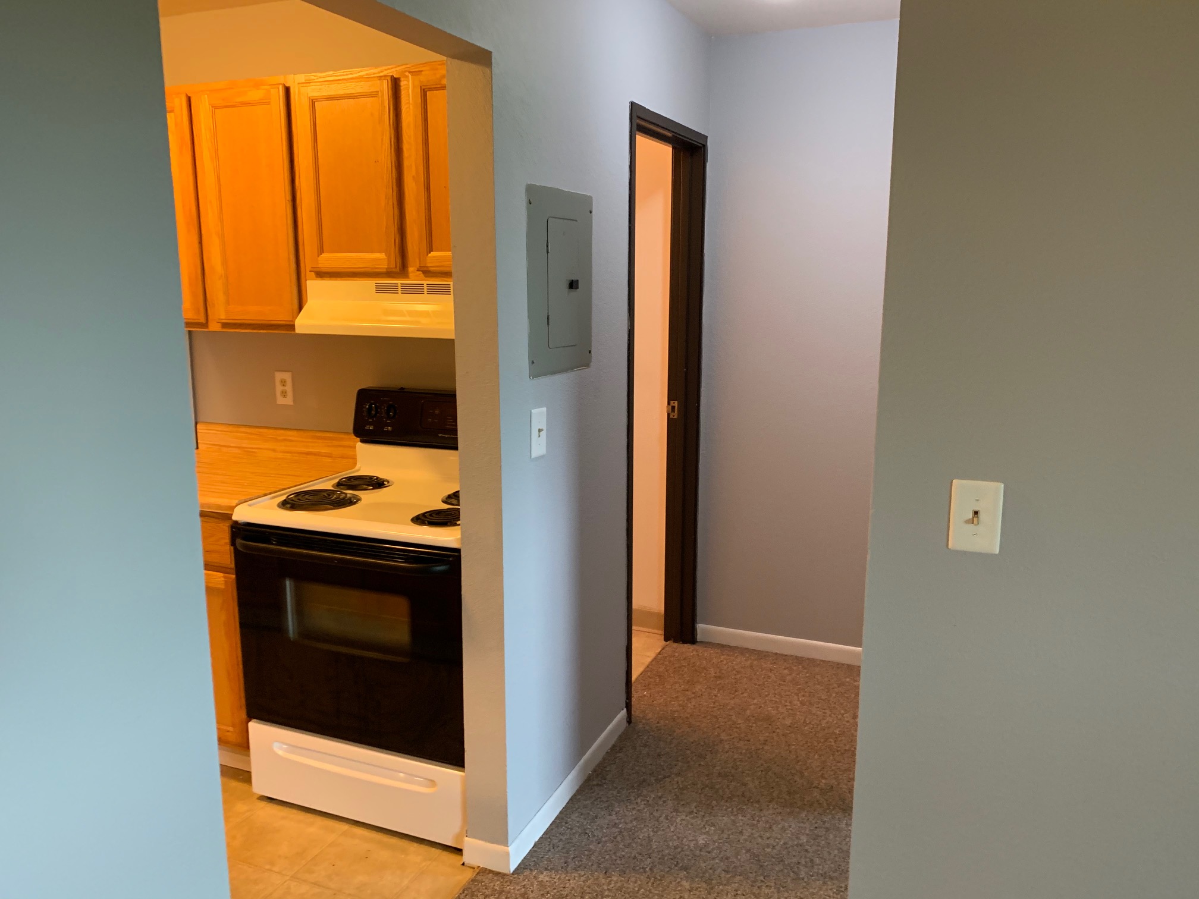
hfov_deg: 67.3
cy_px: 450
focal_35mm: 26
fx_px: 901
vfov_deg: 53.1
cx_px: 600
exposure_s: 1/40
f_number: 1.8
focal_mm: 4.25
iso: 250
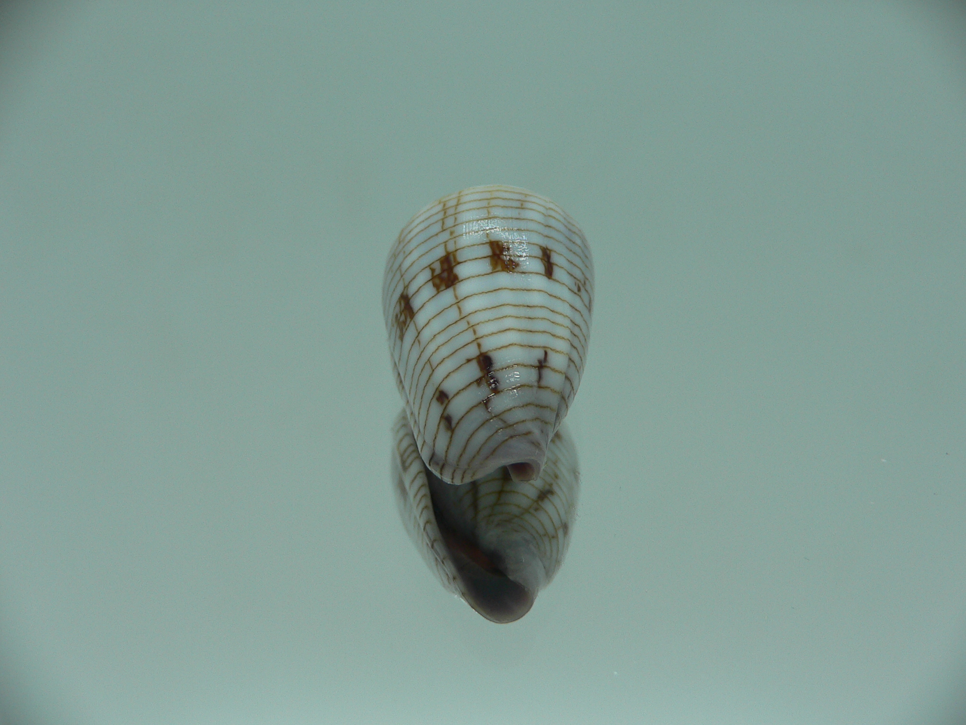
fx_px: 977
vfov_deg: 40.7
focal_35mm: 35
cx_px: 483
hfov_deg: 52.6
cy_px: 362
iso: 80
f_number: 2.8
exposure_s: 1/60
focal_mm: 4.6
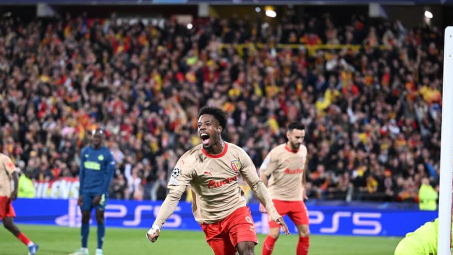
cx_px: 231
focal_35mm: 159
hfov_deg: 13.5
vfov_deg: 7.6
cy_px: 163
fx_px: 1910
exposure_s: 1/2000
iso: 4000
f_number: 2.8
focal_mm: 130
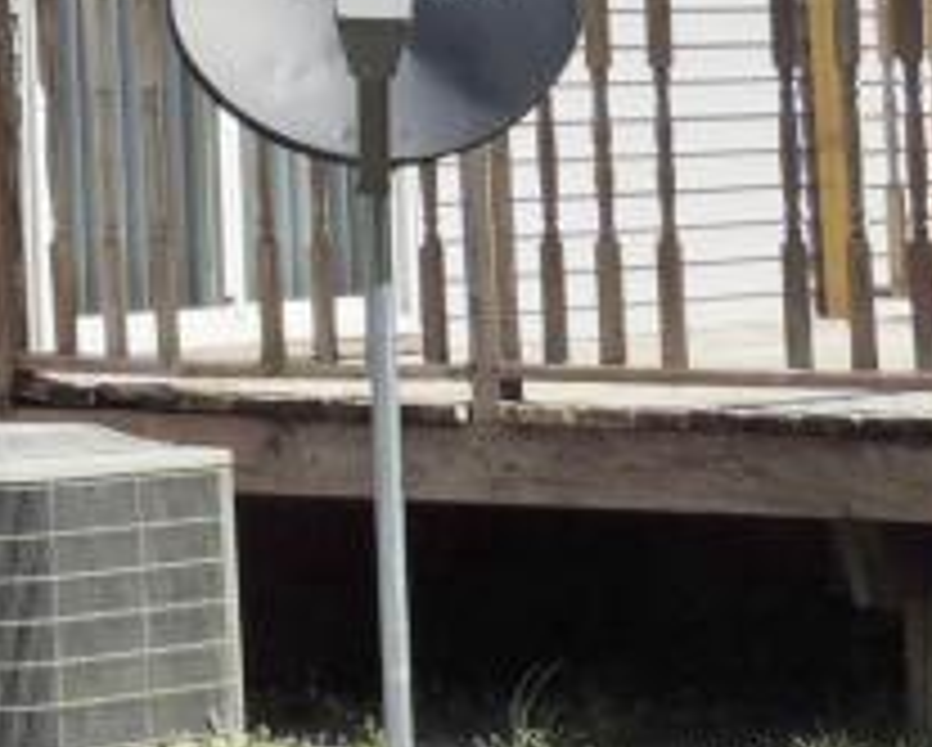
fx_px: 5329
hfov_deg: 9.8
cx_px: -230
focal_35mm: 193
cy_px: -891
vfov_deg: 7.6
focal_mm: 7.1
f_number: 3.3
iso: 80
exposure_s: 1/1250
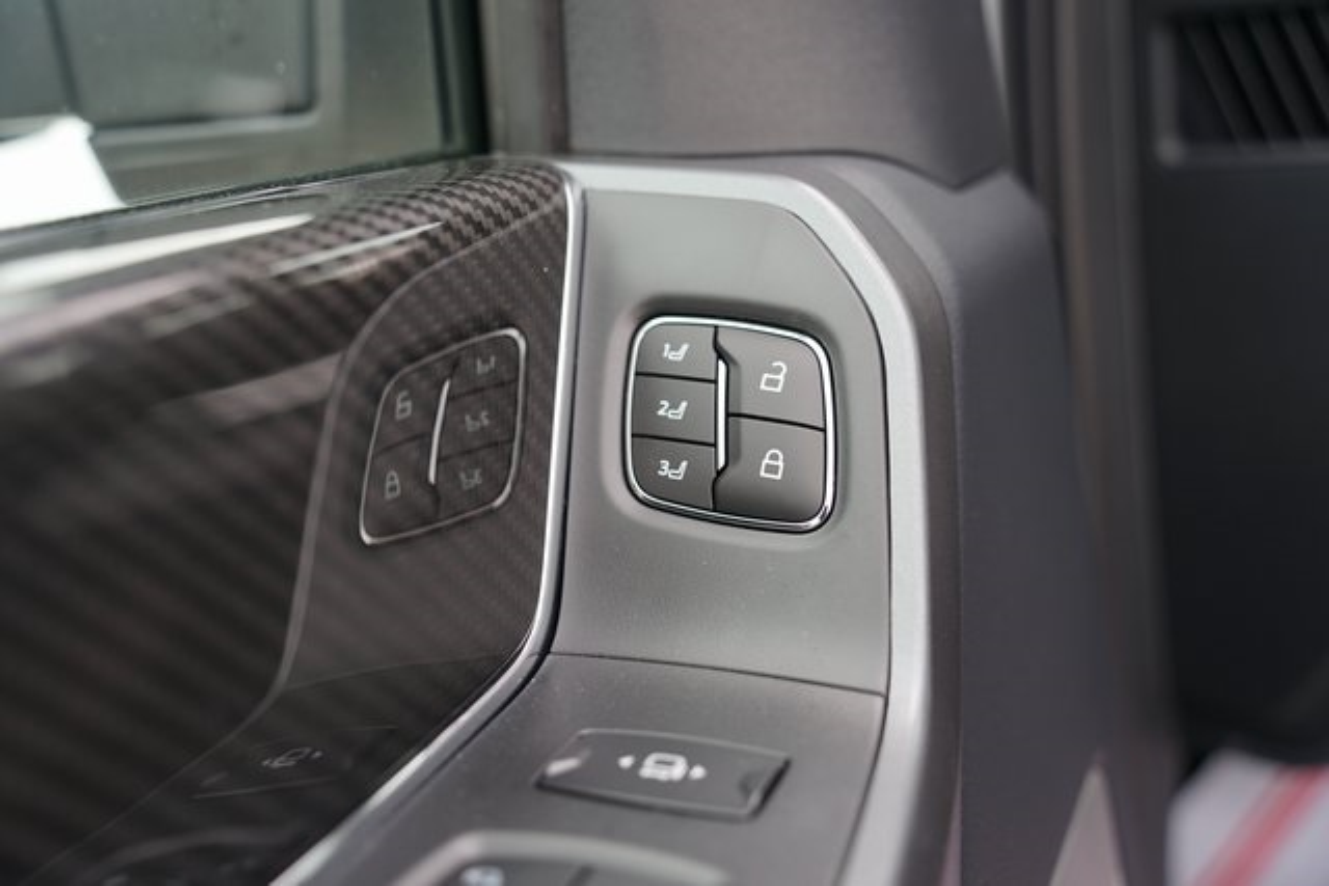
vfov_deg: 33.4
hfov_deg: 48.4
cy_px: 443
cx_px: 664
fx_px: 1477
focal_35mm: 40
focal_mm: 40
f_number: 4
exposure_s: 1/60
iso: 125
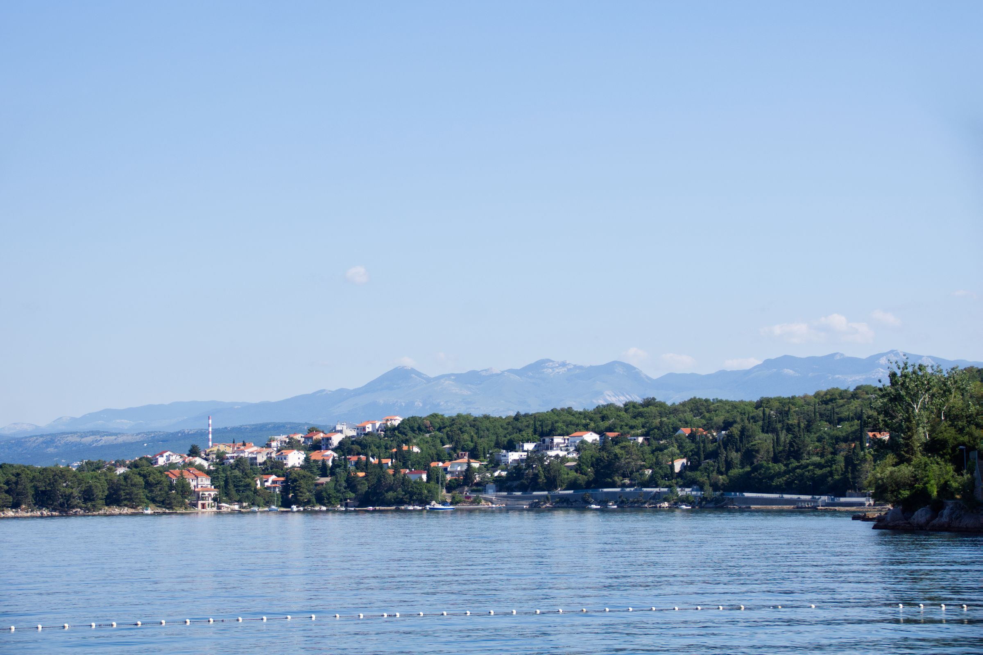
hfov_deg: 19.5
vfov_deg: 13.0
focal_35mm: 105
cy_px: 328
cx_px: 492
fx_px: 2867
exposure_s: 1/400
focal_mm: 70
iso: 100
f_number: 5.6
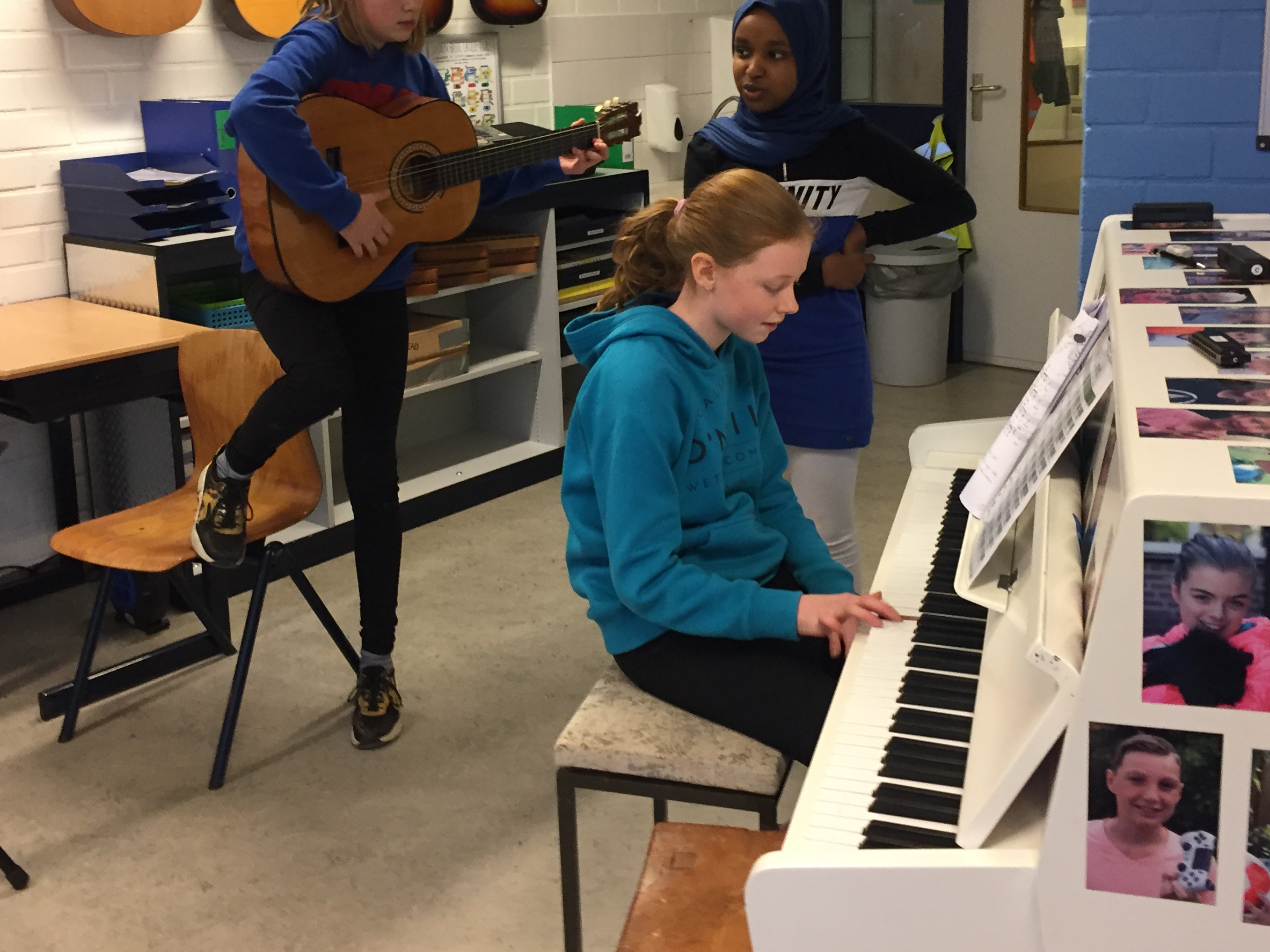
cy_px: 306
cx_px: 638
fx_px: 1468
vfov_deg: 35.6
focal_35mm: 40
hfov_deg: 46.8
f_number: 2.2
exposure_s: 1/33
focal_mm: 4.15
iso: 160
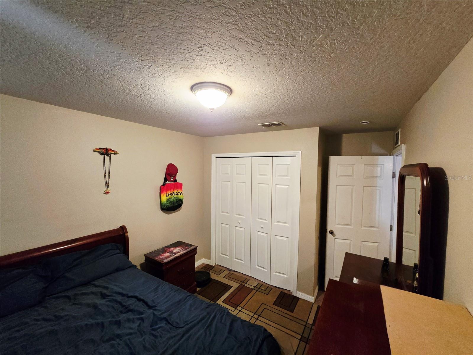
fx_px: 178
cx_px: 236
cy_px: 178
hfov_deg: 106.2
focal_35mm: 13
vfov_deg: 89.9
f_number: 2.2
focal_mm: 2.2
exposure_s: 1/60.2
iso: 1000
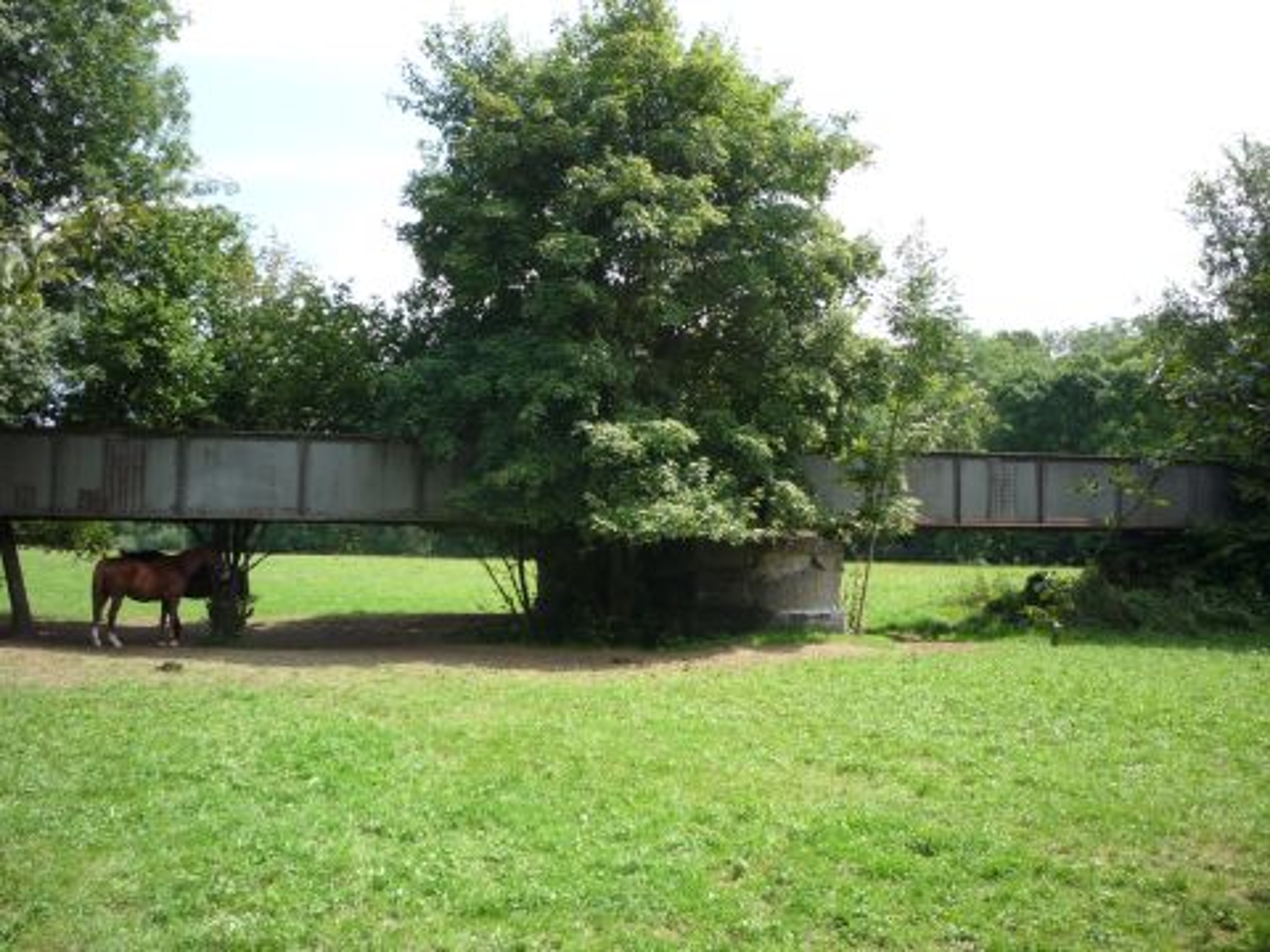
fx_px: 1174
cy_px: 476
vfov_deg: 44.2
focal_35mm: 32
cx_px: 635
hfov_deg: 56.8
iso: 100
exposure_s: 1/320
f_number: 4
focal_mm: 5.2
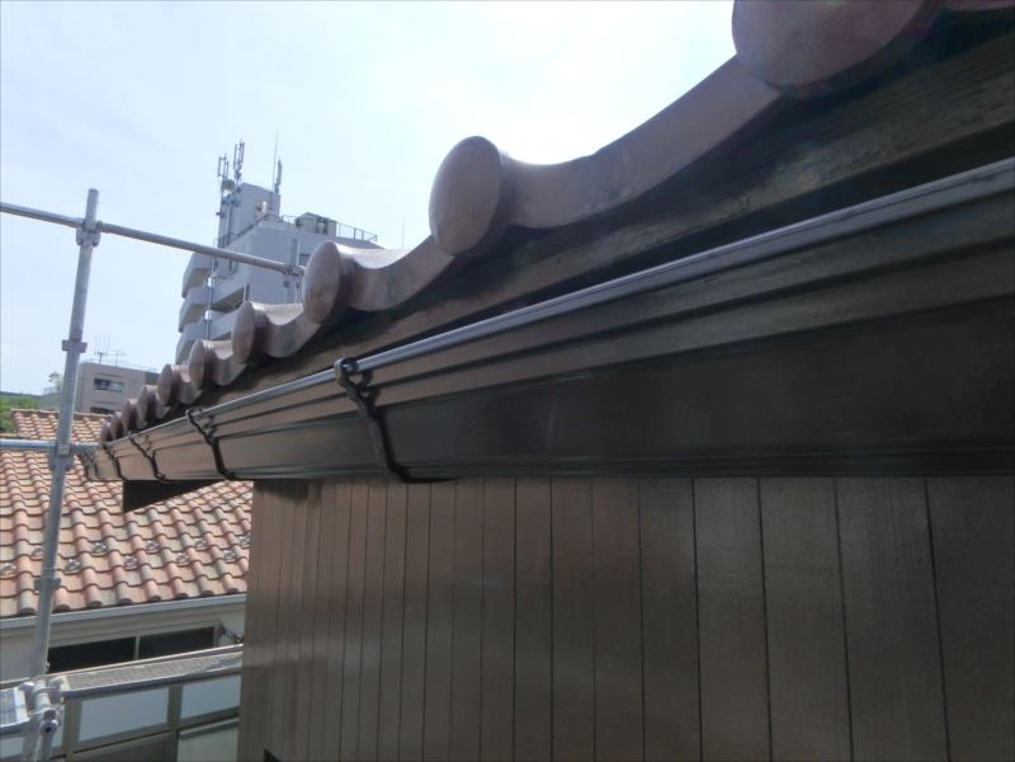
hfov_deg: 79.0
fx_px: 616
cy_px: 381
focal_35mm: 21
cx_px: 508
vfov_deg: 63.4
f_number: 6
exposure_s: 1/640
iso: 125
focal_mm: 3.7
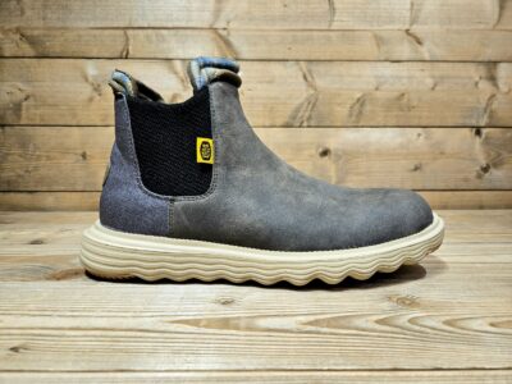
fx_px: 340
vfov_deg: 58.9
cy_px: 192
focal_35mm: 23
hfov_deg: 73.9
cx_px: 256
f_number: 1.8
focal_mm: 5.4
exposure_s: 1/100
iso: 64
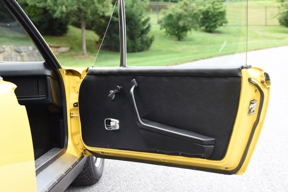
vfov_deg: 19.5
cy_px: 96
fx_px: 560
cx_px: 144
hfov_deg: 28.8
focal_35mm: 70
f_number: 8
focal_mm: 70
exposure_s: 1/640
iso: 2000
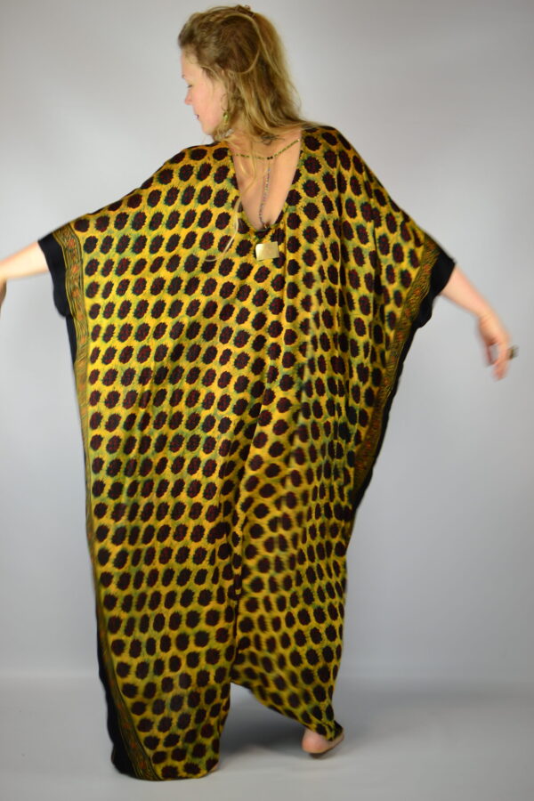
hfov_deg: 25.8
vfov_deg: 37.9
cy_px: 400
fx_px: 1168
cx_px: 267
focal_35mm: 52
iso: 100
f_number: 1.8
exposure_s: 1/60
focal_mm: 35
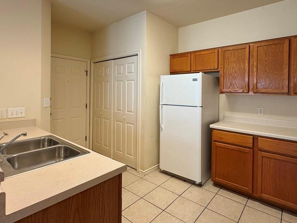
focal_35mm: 20
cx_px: 159
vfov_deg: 65.6
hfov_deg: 81.6
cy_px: 93
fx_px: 172
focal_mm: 2.22
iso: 160
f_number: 2.2
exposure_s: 1/60
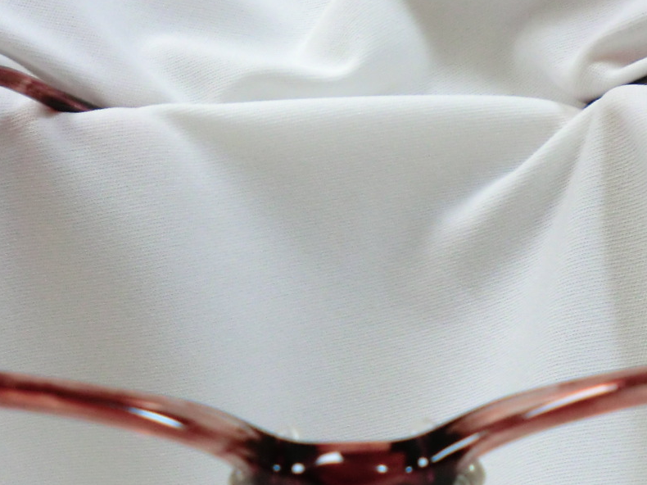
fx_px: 1551
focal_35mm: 83
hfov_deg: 23.6
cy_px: 318
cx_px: 359
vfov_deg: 17.7
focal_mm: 5.8
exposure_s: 1/60
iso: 125
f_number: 3.5
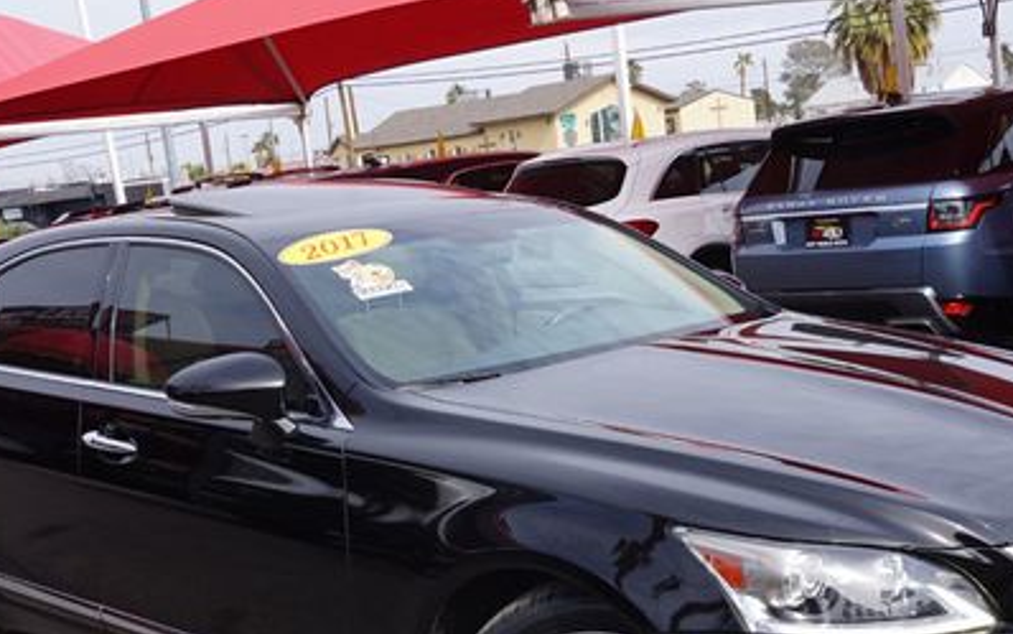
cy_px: 527
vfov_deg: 23.6
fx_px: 1491
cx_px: 537
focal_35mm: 54
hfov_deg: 37.5
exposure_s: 1/80
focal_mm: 22
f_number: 11
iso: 100
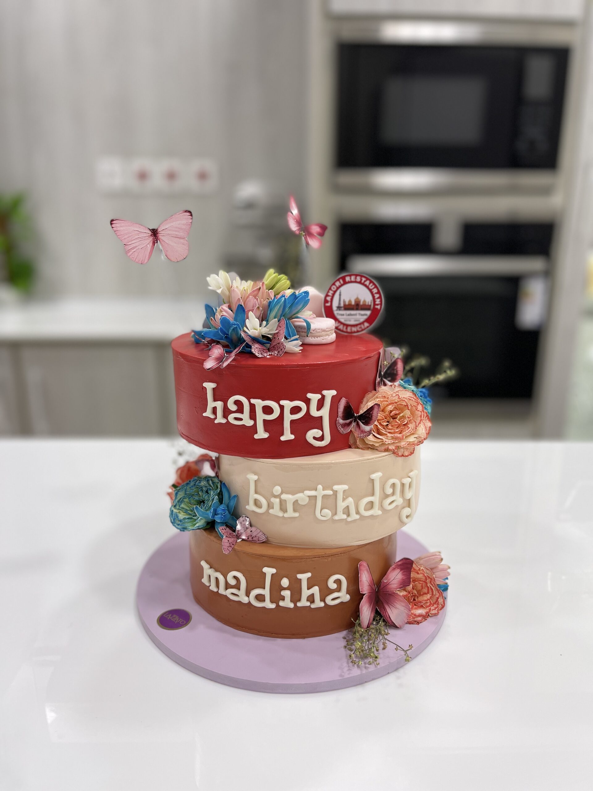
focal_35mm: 26
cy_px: 396
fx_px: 594
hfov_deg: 53.1
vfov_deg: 67.3
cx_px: 296
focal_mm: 5.1
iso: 64
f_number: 1.6
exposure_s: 1/100
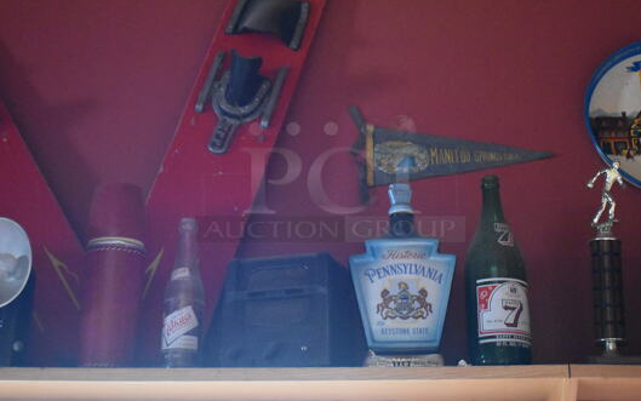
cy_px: 178
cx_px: 331
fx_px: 1048
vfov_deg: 21.6
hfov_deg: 34.0
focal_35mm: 60
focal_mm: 34
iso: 9000
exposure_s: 1/125
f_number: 4.5
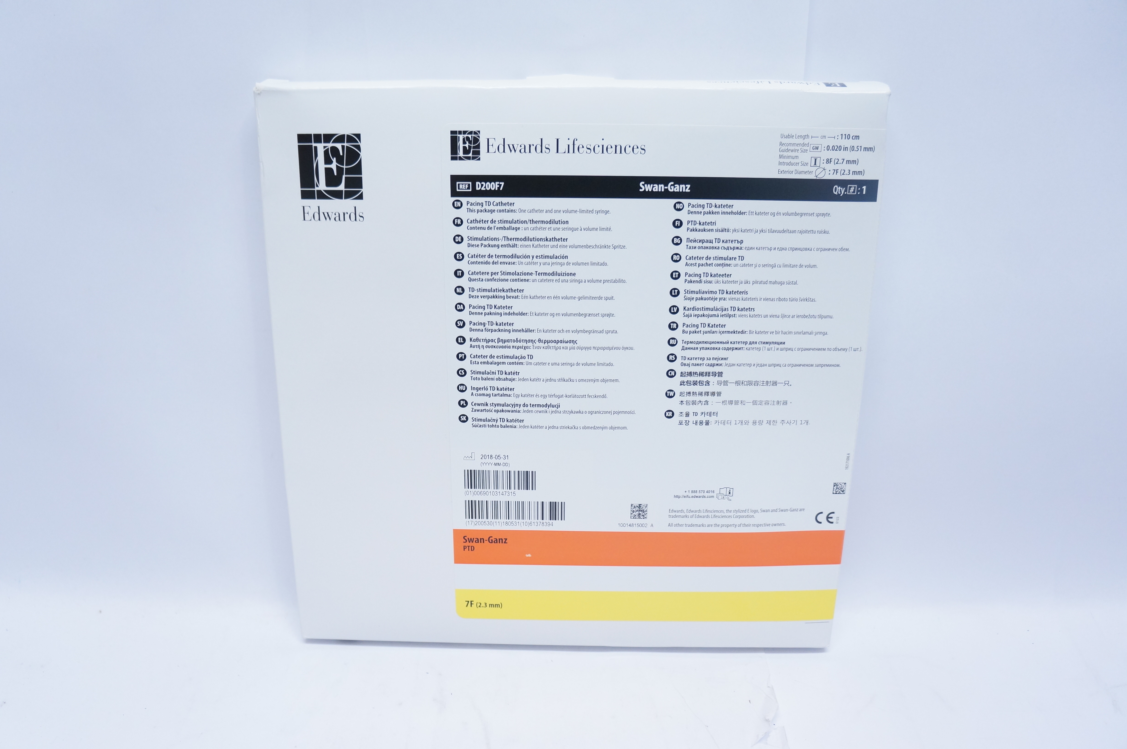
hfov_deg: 64.6
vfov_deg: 45.6
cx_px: 564
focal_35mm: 28
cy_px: 374
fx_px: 891
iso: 800
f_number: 3.5
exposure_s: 1/160
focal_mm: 19
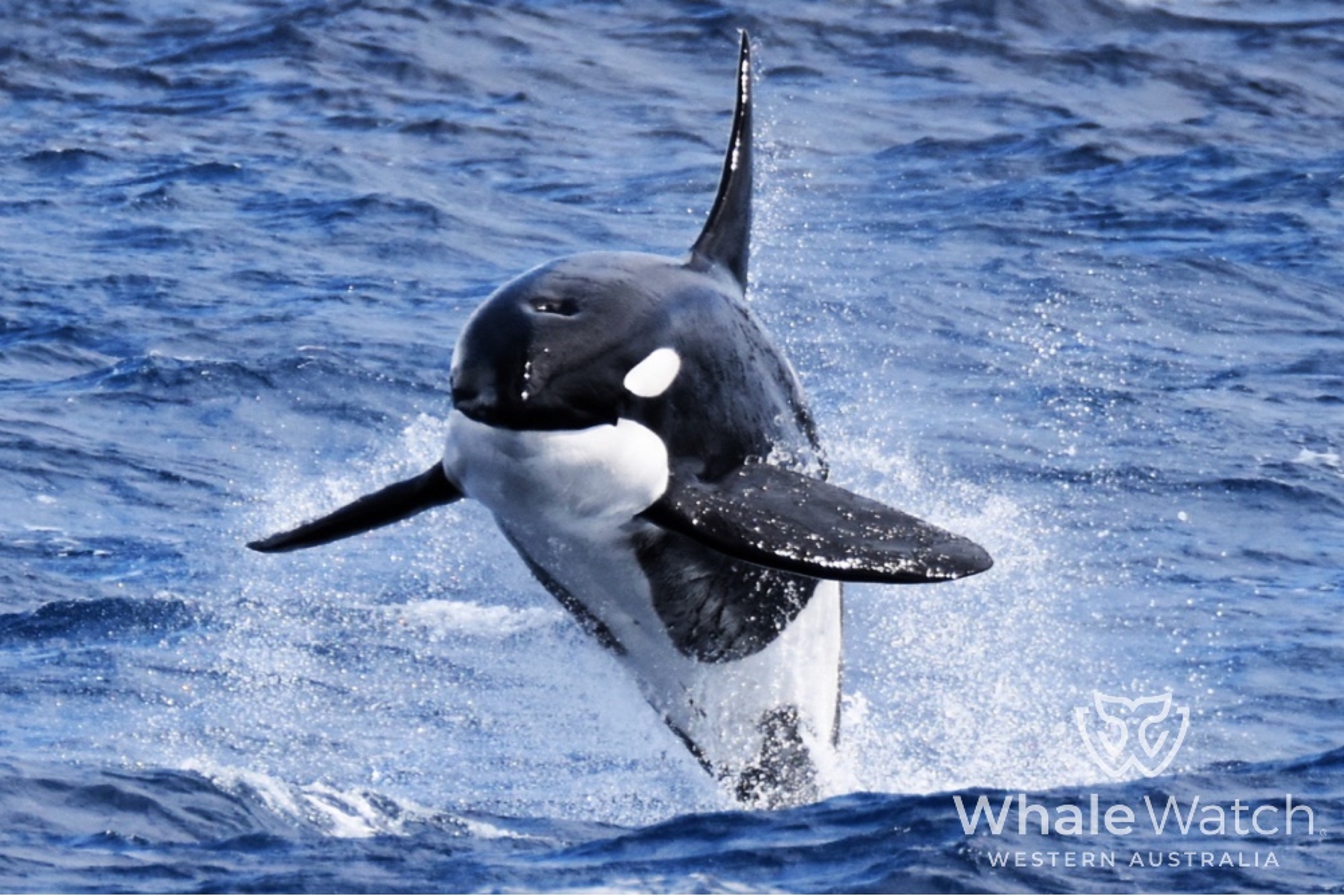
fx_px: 24642
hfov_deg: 3.1
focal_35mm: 660
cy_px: 448
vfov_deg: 2.1
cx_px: 672
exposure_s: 1/1600
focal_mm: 440
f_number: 6.3
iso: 400
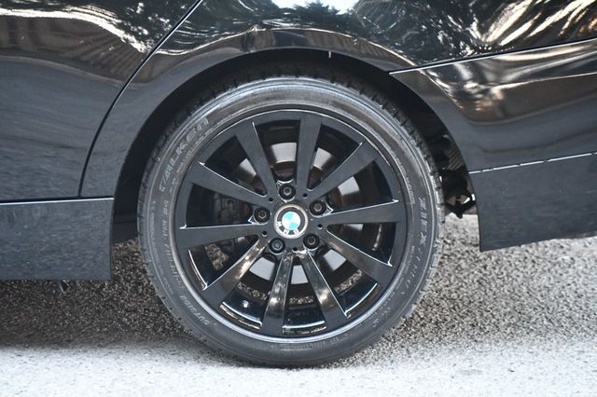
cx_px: 298
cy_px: 198
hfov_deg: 14.0
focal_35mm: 147
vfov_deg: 9.3
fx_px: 2436
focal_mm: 98
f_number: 4.8
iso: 5000
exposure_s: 1/60
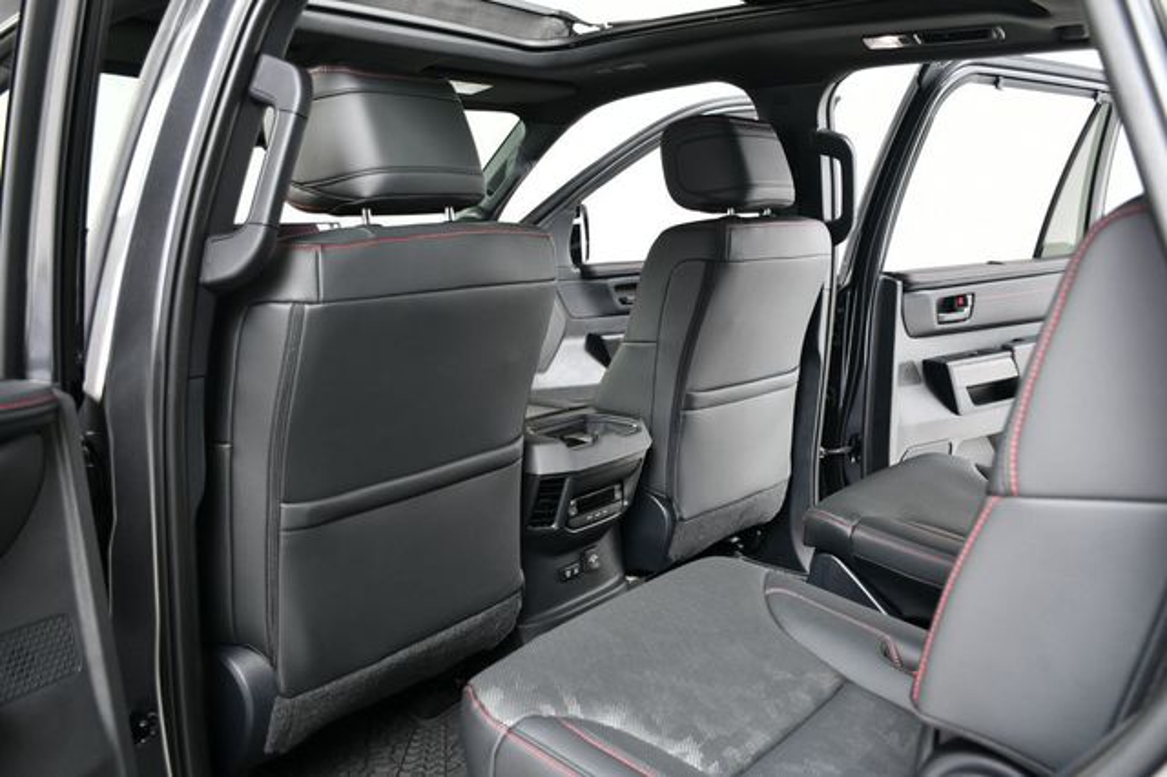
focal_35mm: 33
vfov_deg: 39.9
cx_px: 584
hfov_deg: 57.2
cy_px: 388
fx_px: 1069
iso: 100
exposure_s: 1/160
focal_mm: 22
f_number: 3.5
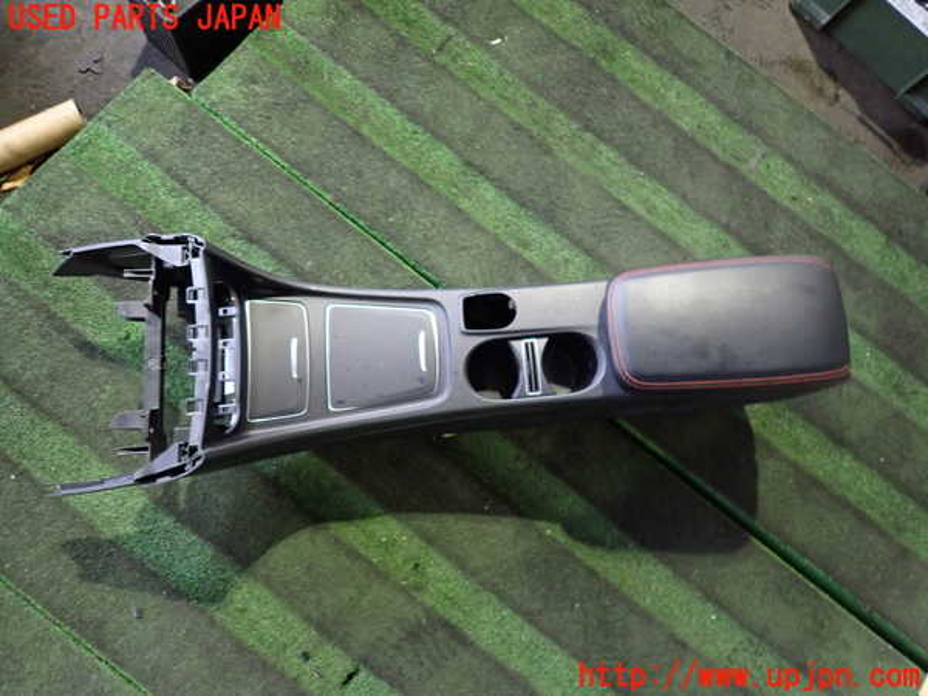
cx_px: 464
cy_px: 348
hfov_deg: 69.4
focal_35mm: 25
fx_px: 670
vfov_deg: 54.9
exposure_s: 1/30
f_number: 2
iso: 640
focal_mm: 4.5
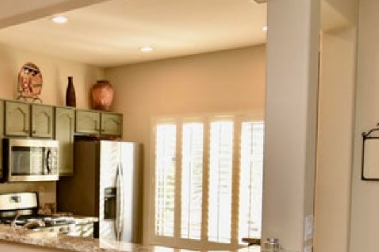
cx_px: 41
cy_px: 170
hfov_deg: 40.5
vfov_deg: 29.6
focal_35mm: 45
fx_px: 474
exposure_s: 1/125
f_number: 5.6
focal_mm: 10
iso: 640
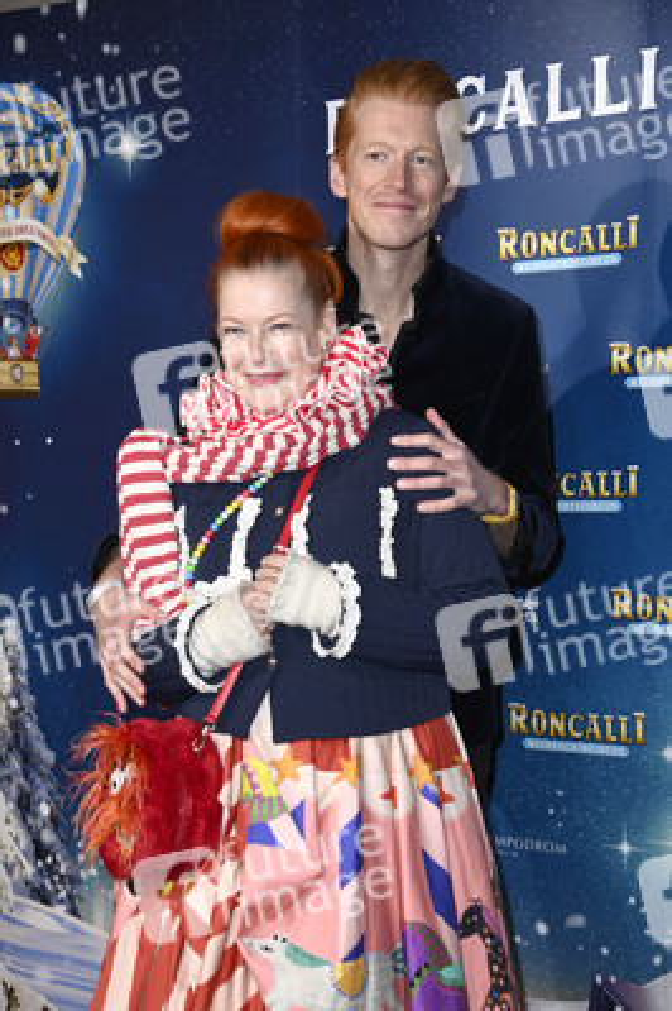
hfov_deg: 17.5
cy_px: 506
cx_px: 336
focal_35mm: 78
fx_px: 2188
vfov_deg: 26.0
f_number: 5.6
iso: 1250
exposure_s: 1/250
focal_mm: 78
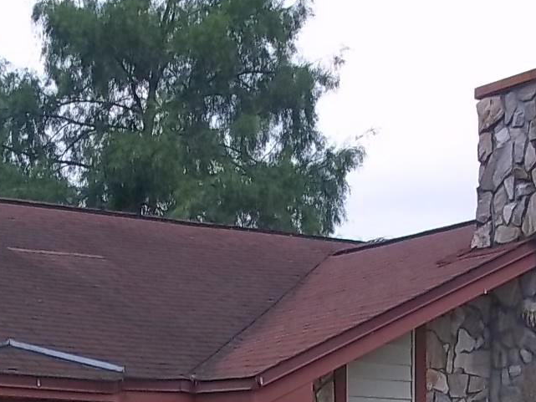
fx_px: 1781
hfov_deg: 17.1
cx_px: 242
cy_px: 542
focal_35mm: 115
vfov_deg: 12.4
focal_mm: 6.5
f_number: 8
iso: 80
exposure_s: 1/125
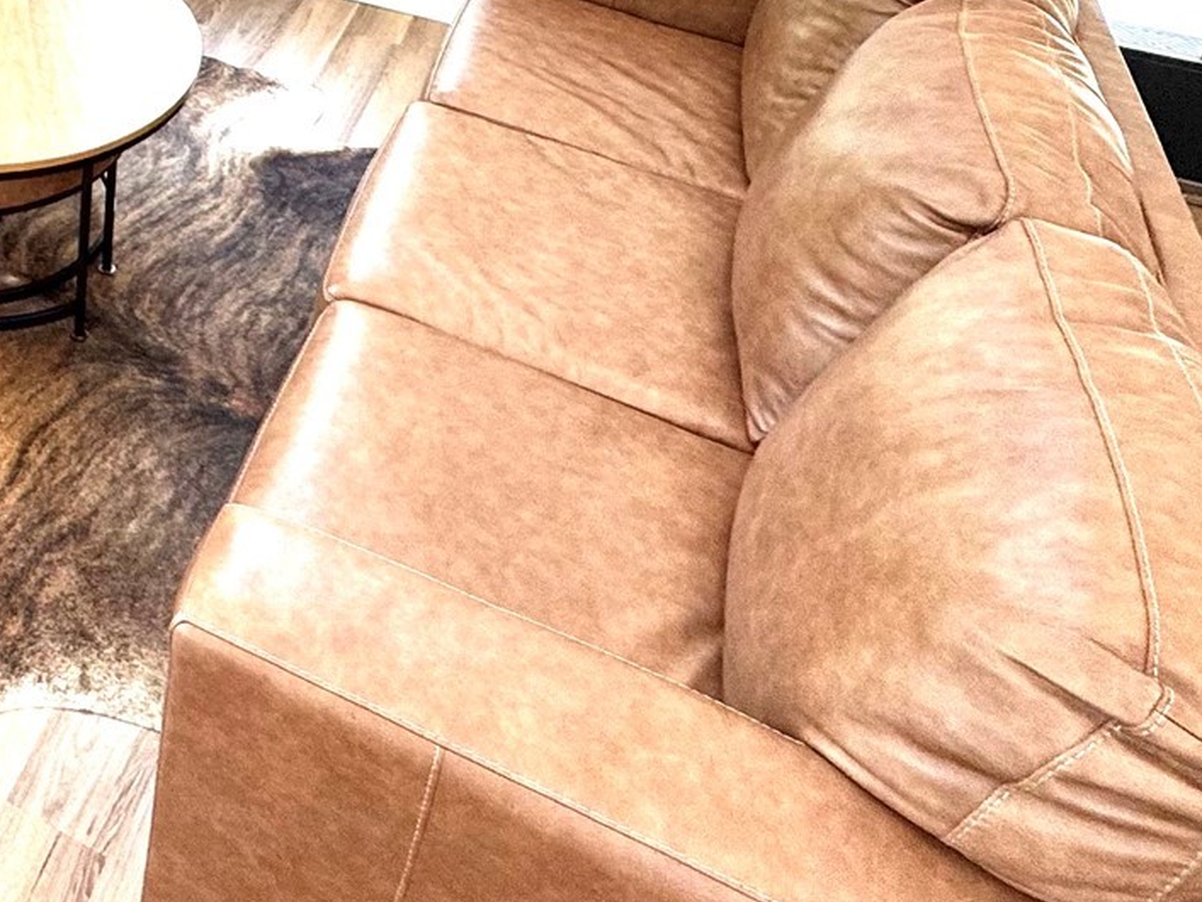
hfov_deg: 42.4
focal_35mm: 38
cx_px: 5
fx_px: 1320
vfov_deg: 34.1
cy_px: -17
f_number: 2.2
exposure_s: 1/120
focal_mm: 2.22
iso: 100
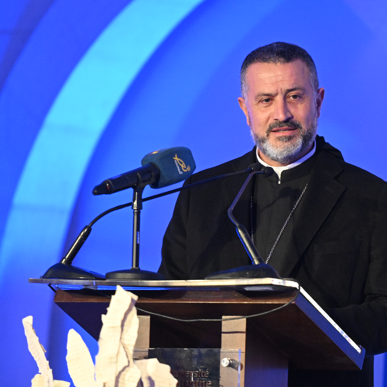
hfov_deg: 4.8
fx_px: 4604
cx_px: 269
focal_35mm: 364
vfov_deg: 4.8
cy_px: 193
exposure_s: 1/500
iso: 5000
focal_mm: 190
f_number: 3.2
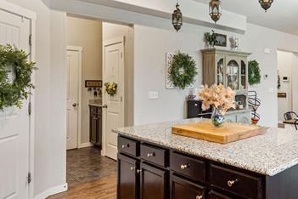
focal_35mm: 31
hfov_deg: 56.1
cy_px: 78
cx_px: 237
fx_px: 257
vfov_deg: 42.1
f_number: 8
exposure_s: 1/4
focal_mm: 17
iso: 400
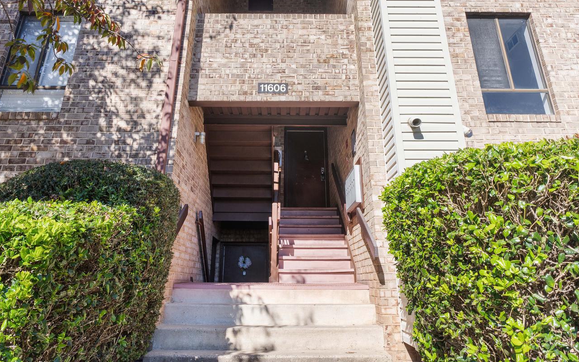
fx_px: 410
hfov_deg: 70.4
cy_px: 100
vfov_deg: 46.3
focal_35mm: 26
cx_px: 290
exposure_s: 1/100
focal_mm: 16
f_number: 8
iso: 160
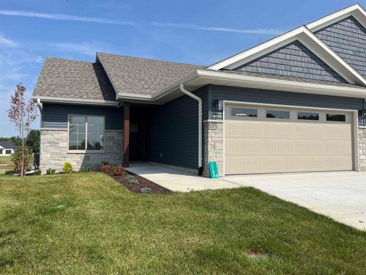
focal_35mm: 26
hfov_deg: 67.3
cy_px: 138
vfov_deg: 53.1
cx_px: 183
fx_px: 275
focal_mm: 5.1
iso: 50
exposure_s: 1/4651
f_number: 1.6
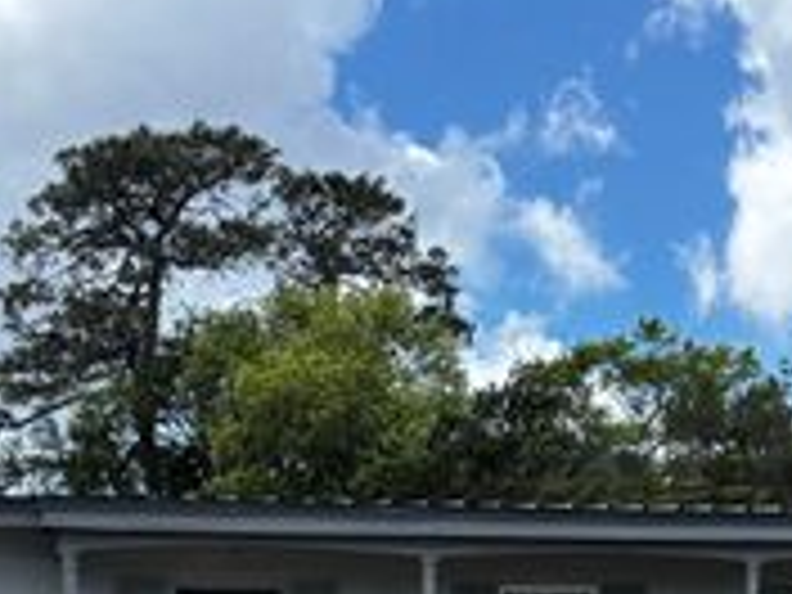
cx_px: 400
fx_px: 1693
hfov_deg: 26.3
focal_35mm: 74
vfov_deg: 18.4
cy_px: 794
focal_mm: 5.96
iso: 50
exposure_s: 1/2105
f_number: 1.6
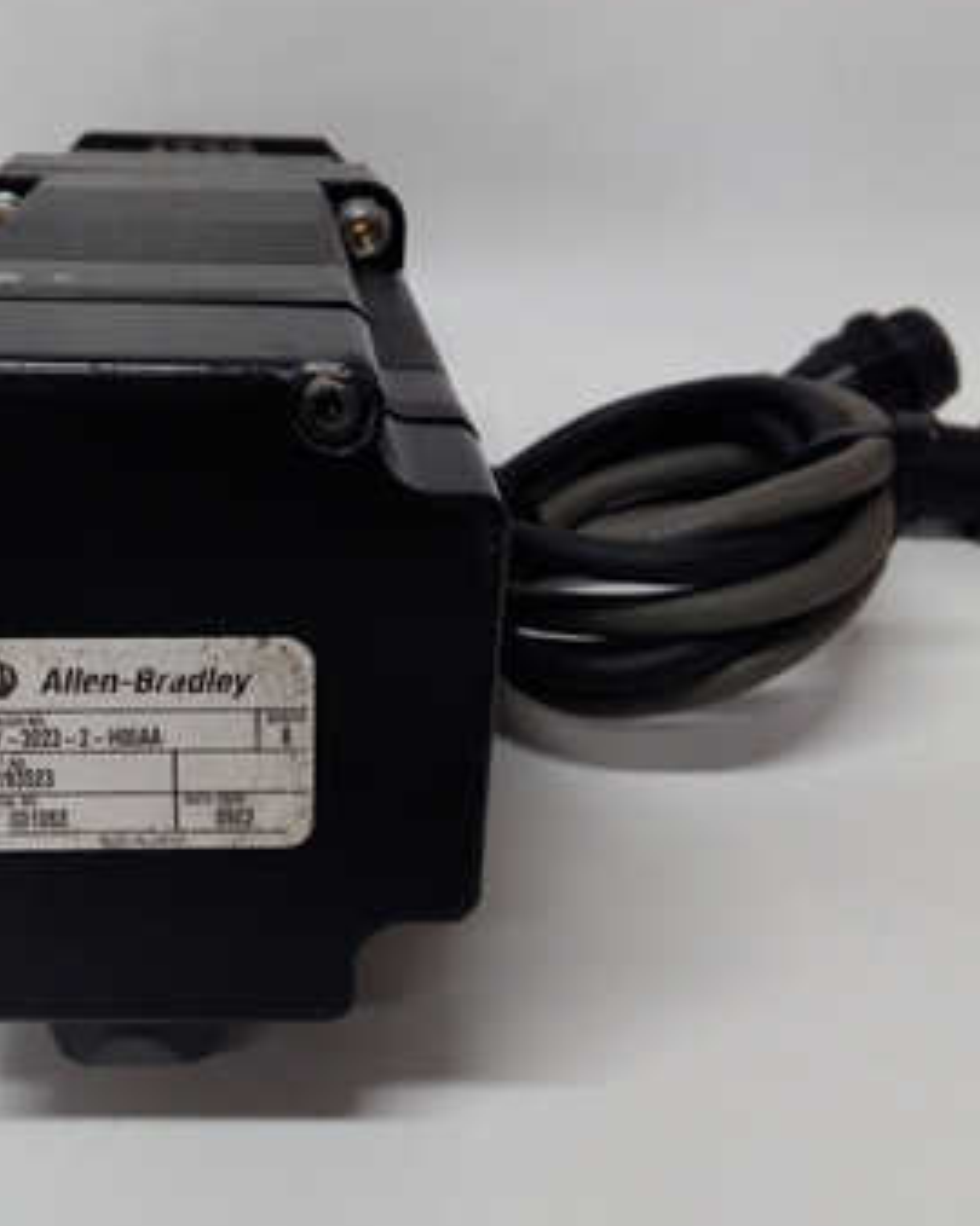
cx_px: 294
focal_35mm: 39
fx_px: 1415
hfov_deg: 37.6
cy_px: 571
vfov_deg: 46.8
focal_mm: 3.79
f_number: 2
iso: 224
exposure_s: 1/33
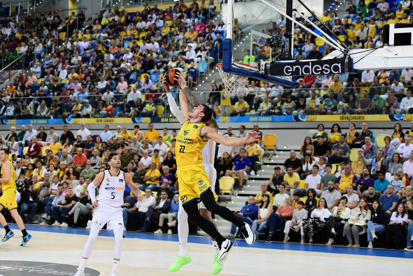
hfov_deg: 27.0
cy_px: 138
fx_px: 860
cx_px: 206
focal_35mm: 75
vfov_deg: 18.2
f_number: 2.8
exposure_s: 1/1000
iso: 6400
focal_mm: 75
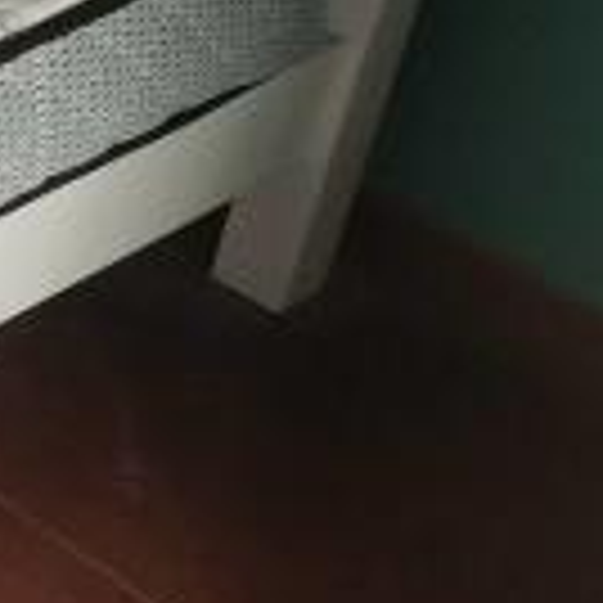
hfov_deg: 10.7
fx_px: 2700
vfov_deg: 12.5
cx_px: -896
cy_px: -40
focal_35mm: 137
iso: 320
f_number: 1.8
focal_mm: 4.75
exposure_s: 1/100
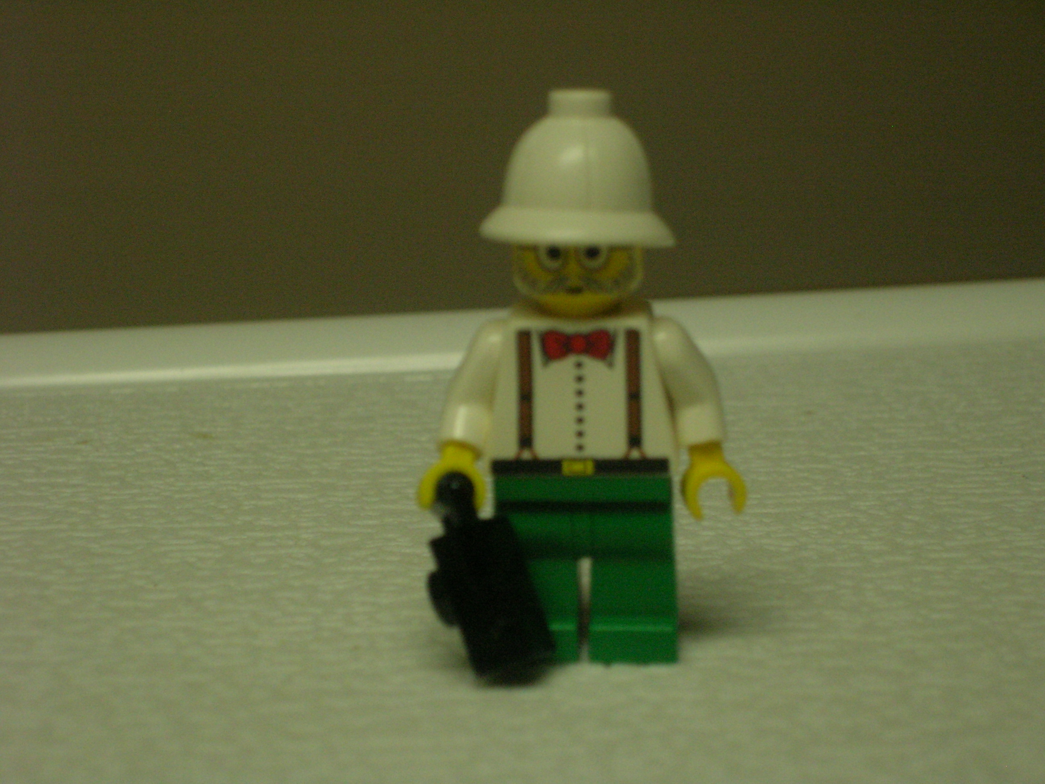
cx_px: 522
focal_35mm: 78
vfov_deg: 18.9
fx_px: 2355
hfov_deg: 25.0
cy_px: 392
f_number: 4.1
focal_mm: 13
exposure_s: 1/60
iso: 200
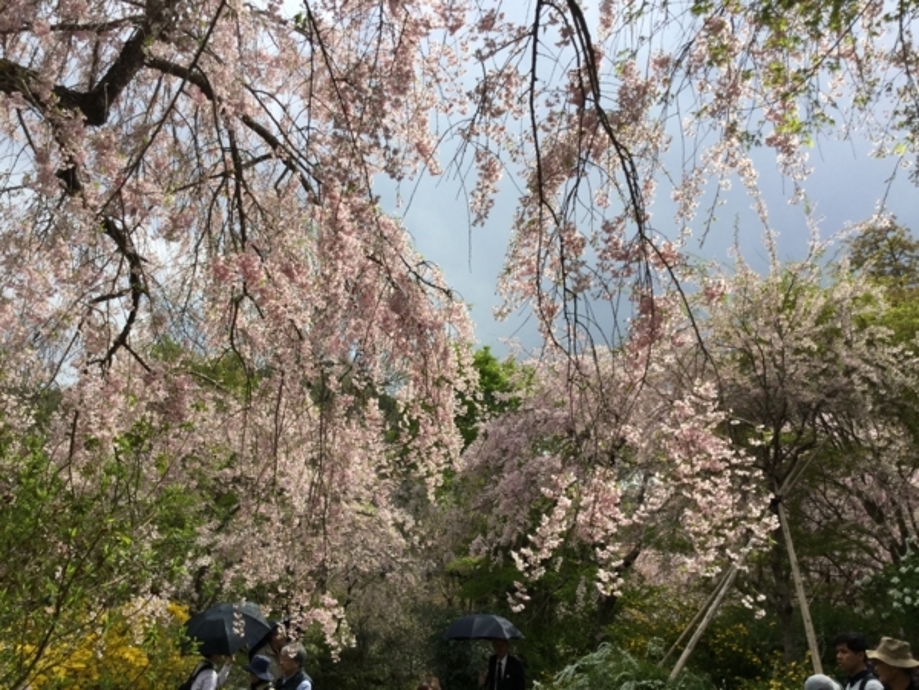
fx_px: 823
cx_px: 460
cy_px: 345
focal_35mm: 31
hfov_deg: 58.4
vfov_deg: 45.4
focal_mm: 3.3
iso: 25
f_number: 2.4
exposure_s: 1/1431
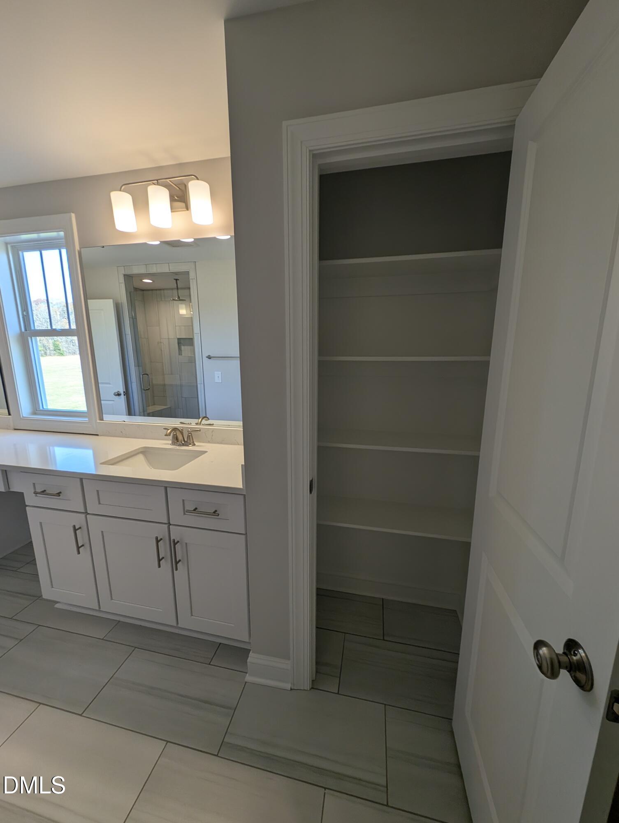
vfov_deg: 110.5
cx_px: 310
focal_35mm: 12
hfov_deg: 94.6
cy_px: 412
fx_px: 286
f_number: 1.95
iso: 48
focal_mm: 2.23
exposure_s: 1/147
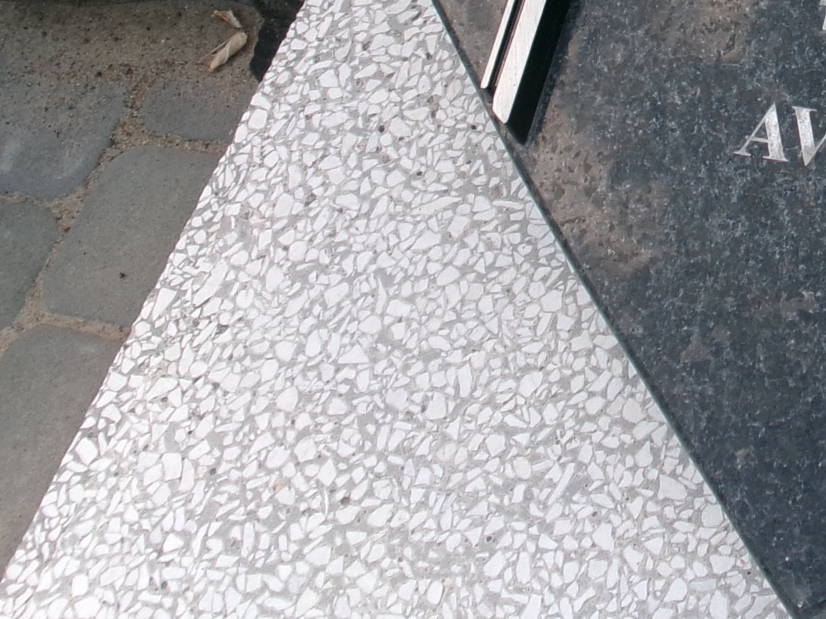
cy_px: -157
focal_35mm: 94
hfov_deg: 19.8
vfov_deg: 15.1
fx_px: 2242
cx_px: 948
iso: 100
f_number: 3.9
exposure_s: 1/200
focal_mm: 5.1
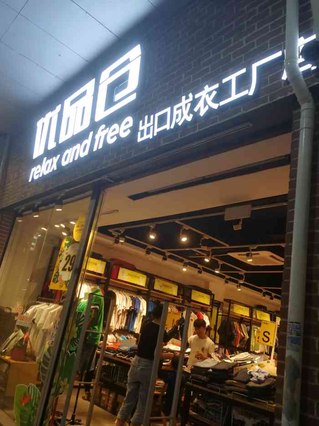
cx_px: 160
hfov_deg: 51.4
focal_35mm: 27
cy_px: 213
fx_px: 332
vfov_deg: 65.3
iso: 125
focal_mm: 3.95
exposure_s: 1/100
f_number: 2.2
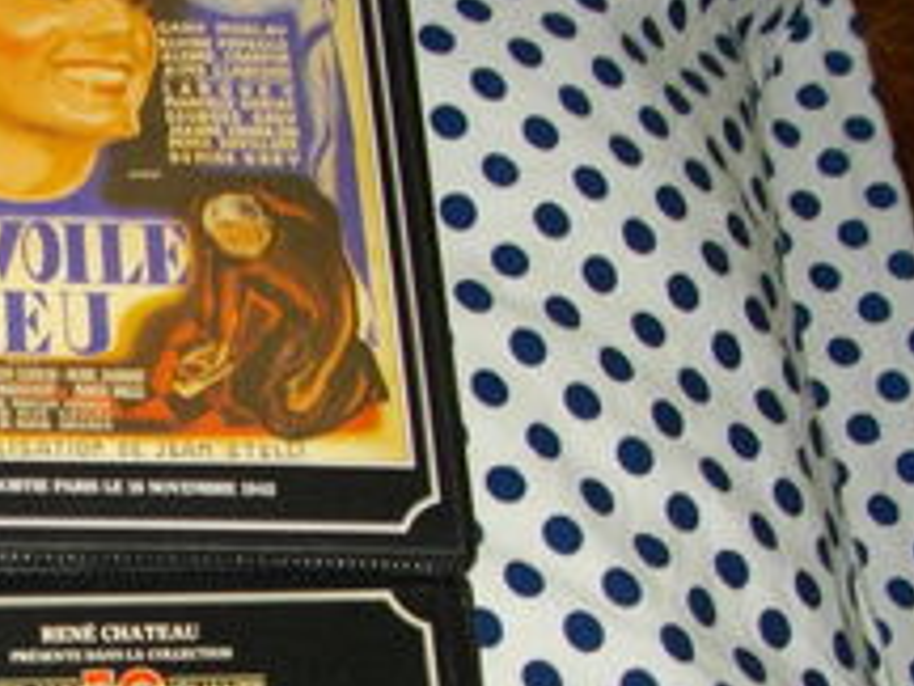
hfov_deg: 20.8
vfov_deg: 16.2
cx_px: -135
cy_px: 728
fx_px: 2350
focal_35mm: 89
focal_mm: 5.7
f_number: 2.9
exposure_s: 1/50
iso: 200
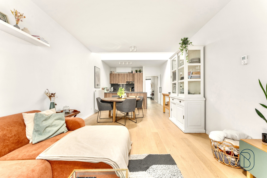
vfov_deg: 81.3
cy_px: 89
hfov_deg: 104.2
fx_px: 104
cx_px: 134
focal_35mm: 14
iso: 250
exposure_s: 1/6
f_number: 8
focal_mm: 14
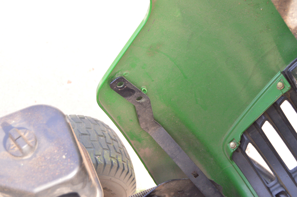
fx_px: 495
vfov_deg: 22.6
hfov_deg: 33.4
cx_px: 148
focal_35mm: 60
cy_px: 98
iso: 800
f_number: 6.3
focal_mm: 40
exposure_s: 1/160
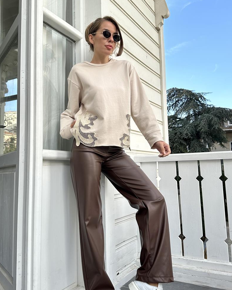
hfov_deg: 47.0
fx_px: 266
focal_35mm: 31
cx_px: 105
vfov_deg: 57.2
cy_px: 145
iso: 80
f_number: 1.78
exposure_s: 1/943
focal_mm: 6.86
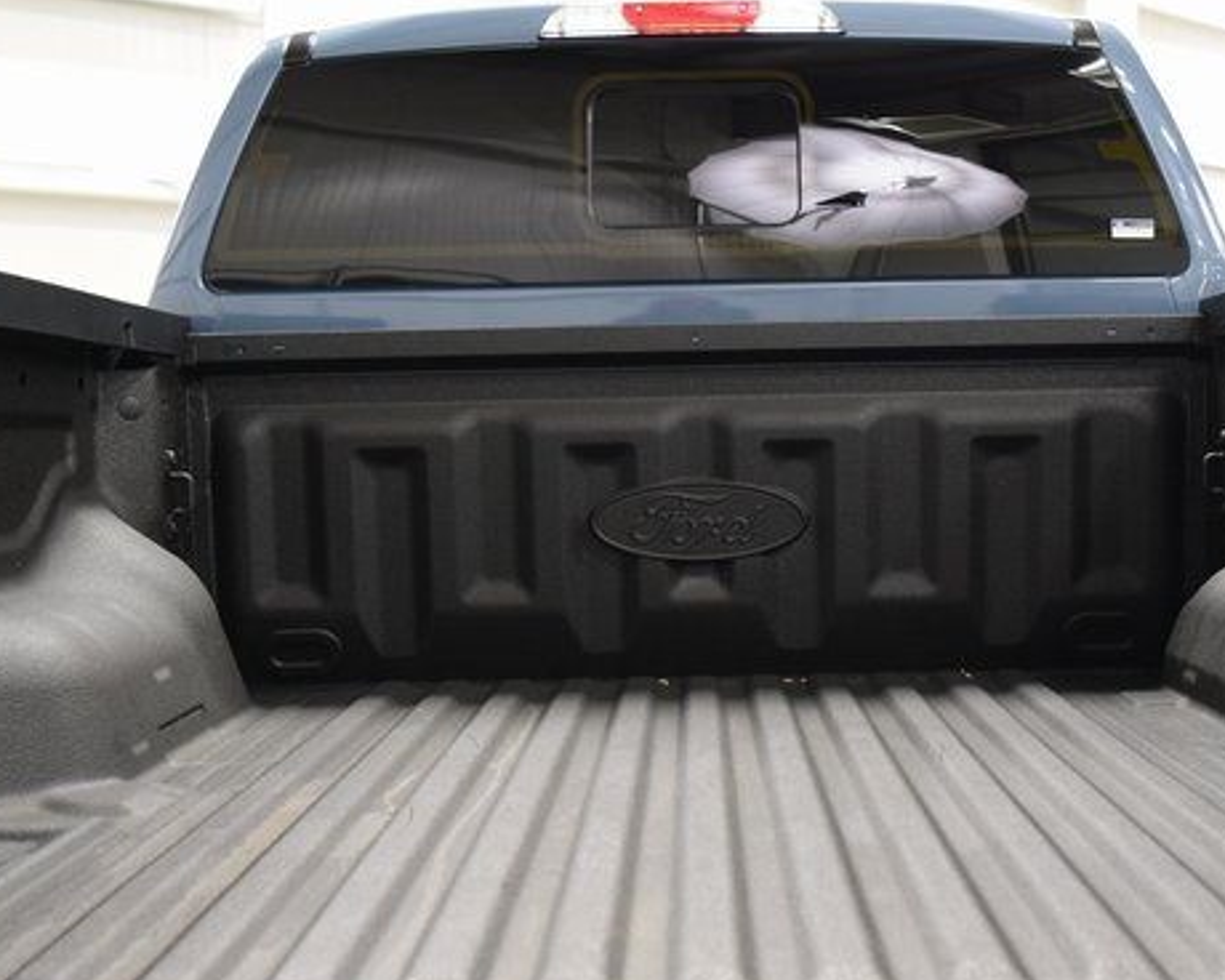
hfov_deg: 39.5
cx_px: 690
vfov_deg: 32.1
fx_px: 1704
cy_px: 521
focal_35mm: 47
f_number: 3.2
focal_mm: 24
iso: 1600
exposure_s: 1/60
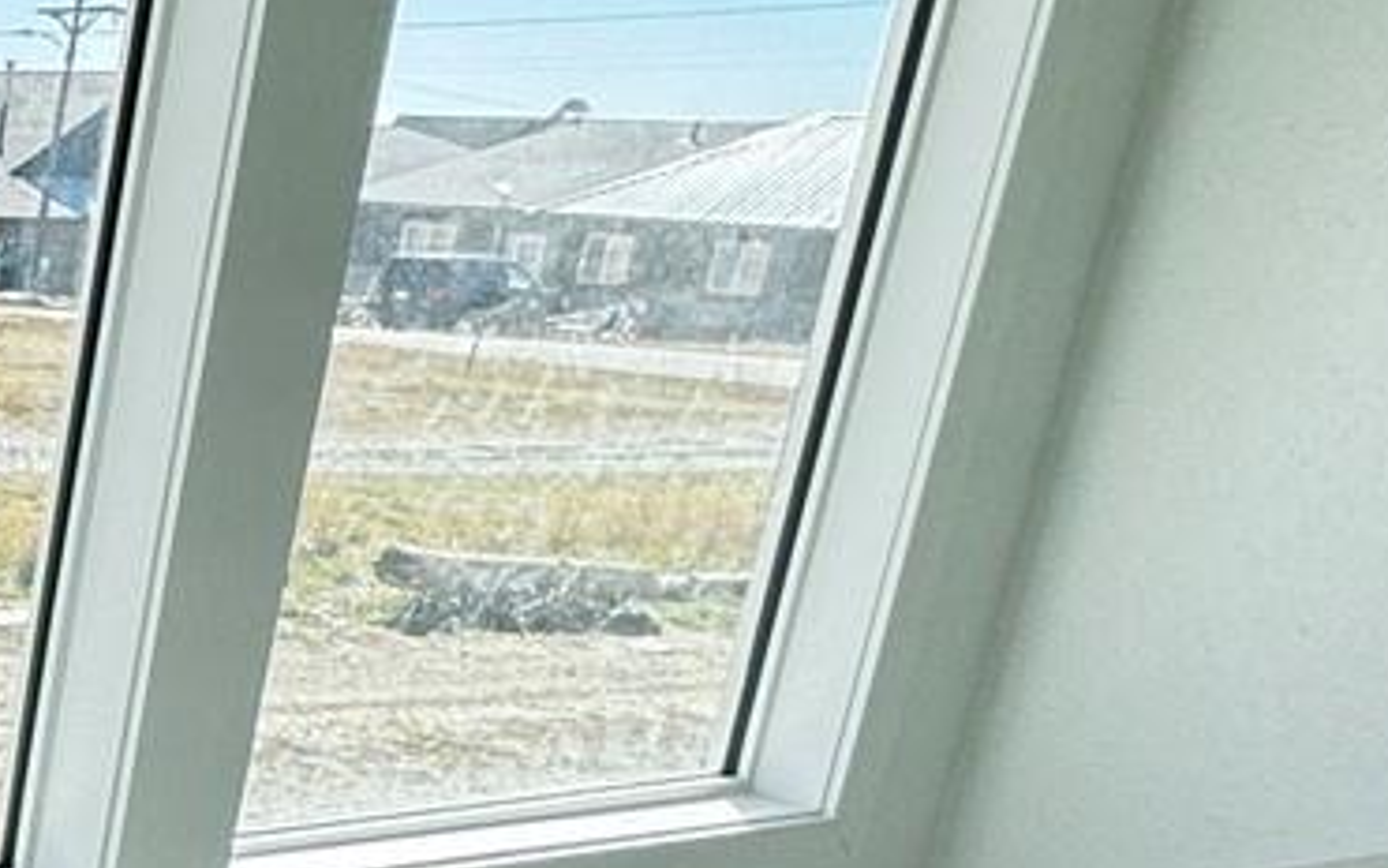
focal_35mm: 64
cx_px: -1010
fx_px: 2421
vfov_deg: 19.8
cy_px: 857
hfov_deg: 22.1
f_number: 2.2
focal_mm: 2.22
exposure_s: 1/210
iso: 40
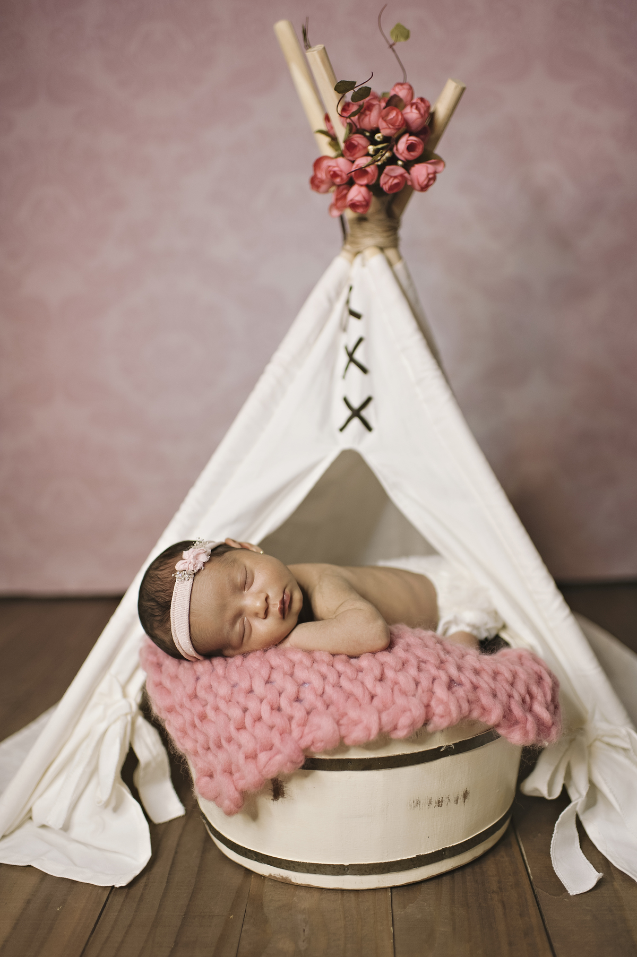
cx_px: 318
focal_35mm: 35
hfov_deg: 37.8
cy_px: 478
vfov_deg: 54.5
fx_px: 930
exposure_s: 1/250
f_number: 1.8
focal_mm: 35
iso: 250
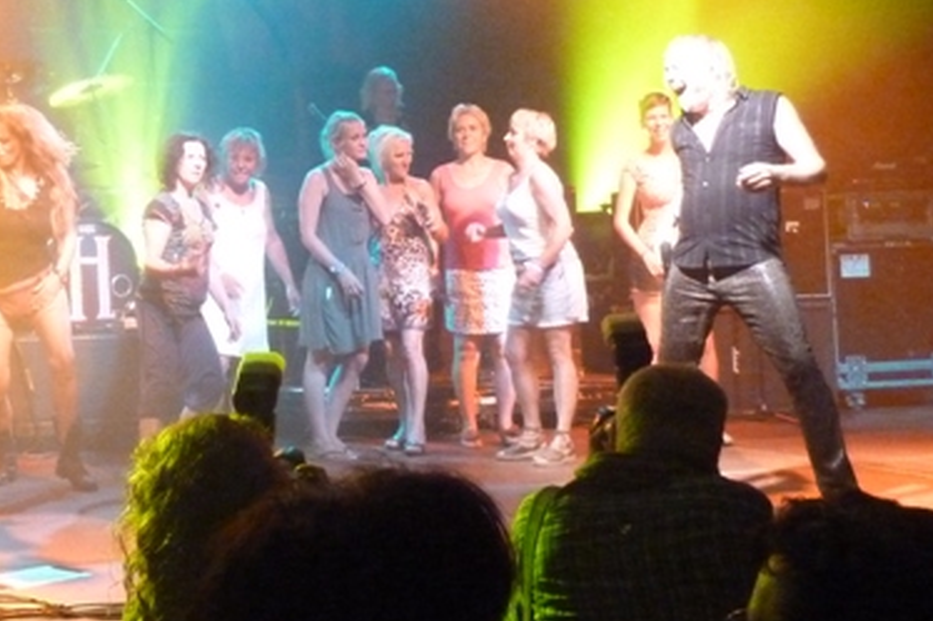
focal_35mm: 62
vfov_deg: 21.8
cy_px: 190
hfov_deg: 31.5
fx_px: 1606
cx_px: 170
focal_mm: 4.7
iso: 800
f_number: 3.4
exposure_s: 1/60
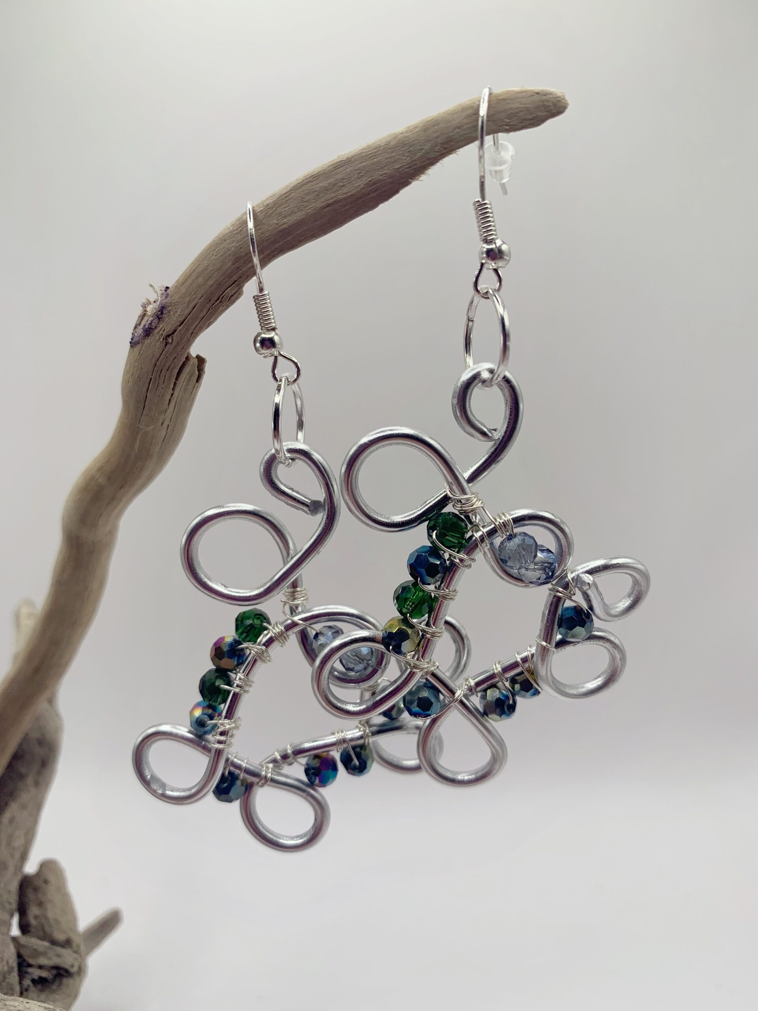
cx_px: 379
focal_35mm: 26
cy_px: 506
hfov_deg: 53.1
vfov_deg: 67.3
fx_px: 759
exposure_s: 1/512
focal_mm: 4.25
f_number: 1.8
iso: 25
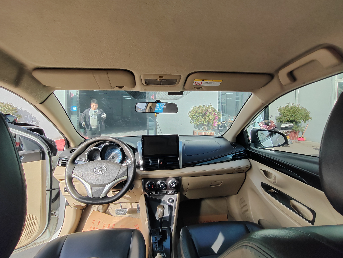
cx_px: 172
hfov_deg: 94.5
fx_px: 159
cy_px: 129
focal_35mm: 16
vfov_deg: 78.1
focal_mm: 1.68
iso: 100
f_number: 2.2
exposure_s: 1/440
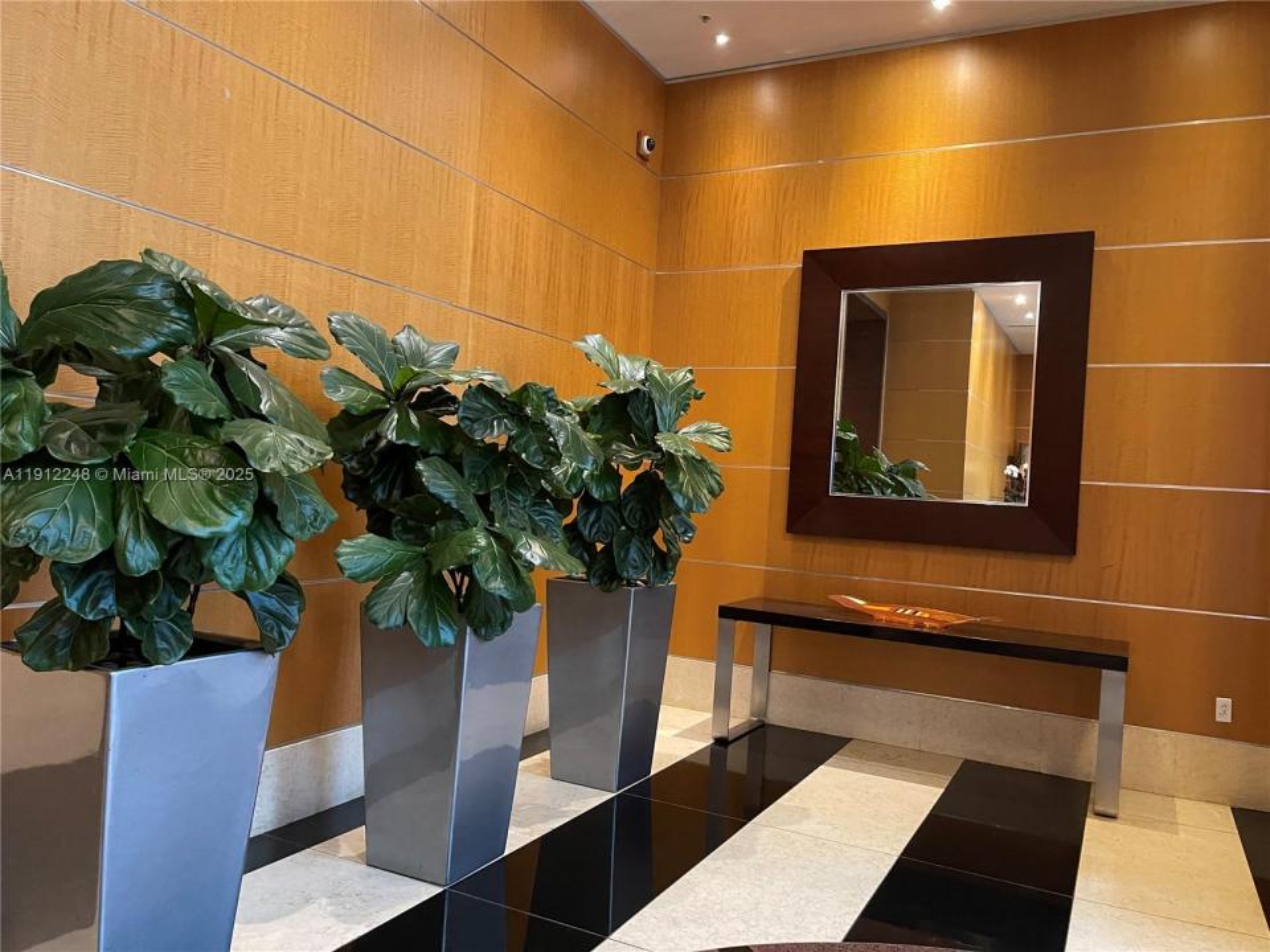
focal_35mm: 26
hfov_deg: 67.3
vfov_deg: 53.1
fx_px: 954
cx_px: 635
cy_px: 476
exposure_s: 1/30
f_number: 1.6
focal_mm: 5.1
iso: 640
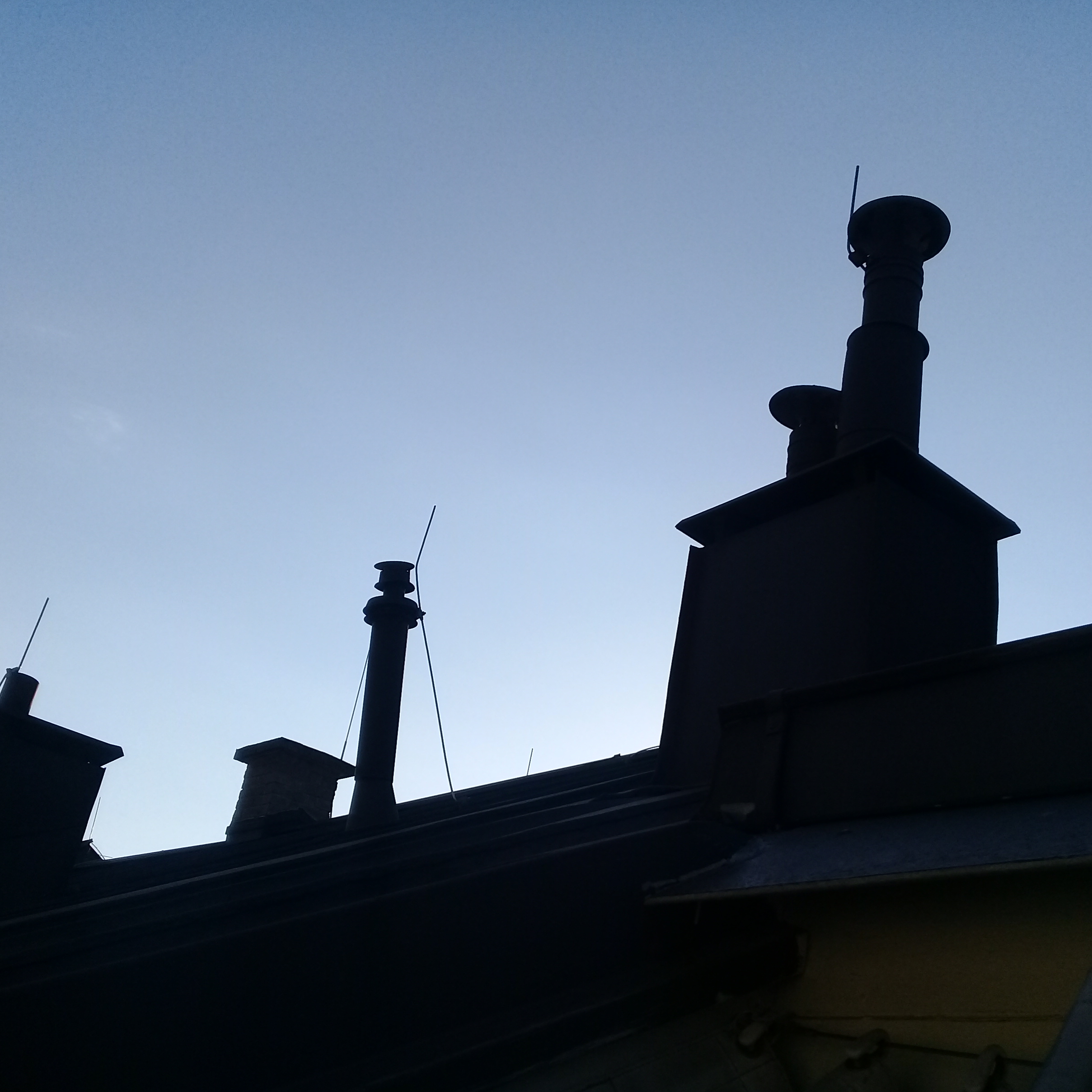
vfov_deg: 44.9
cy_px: 553
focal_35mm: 37
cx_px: 591
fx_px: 1321
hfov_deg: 44.9
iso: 50
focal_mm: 3.3
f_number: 2.2
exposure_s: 1/2123
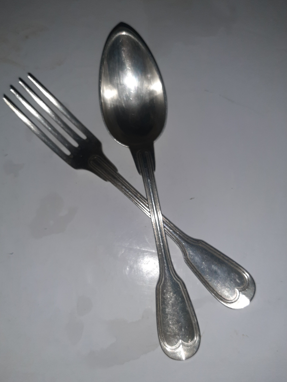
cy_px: 191
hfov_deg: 51.4
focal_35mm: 27
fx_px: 298
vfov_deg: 65.3
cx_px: 142
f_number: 1.7
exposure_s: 1/17
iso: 1000
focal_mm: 3.93
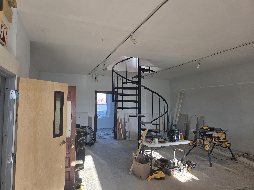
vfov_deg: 58.9
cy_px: 95
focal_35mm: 23
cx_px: 127
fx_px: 169
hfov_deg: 73.9
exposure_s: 1/180
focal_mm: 6.3
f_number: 1.7
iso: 80
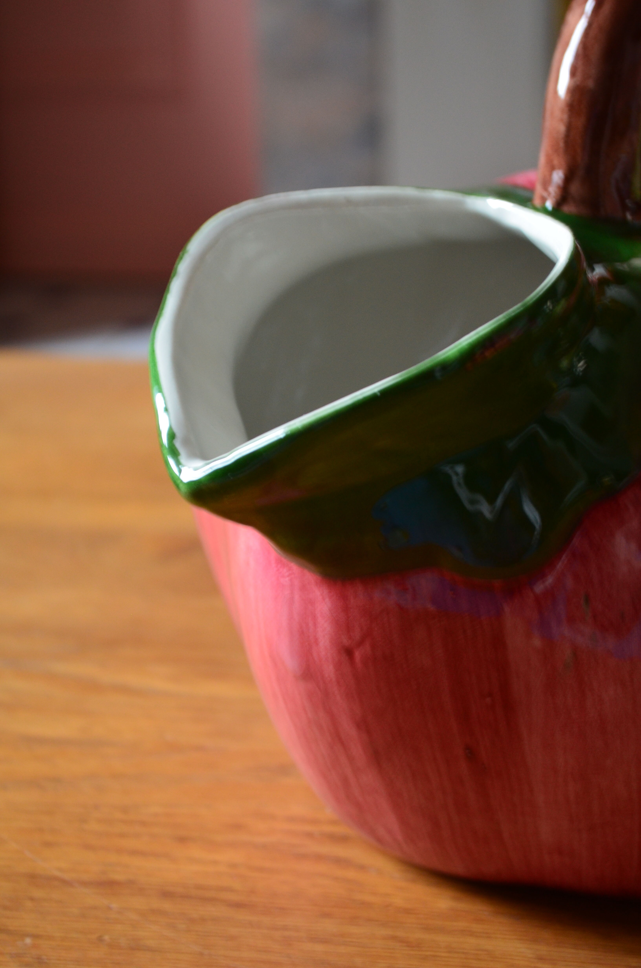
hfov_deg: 16.5
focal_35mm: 82
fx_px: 2213
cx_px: 320
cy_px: 484
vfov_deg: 24.7
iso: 800
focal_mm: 55
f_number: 6.3
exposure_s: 1/13
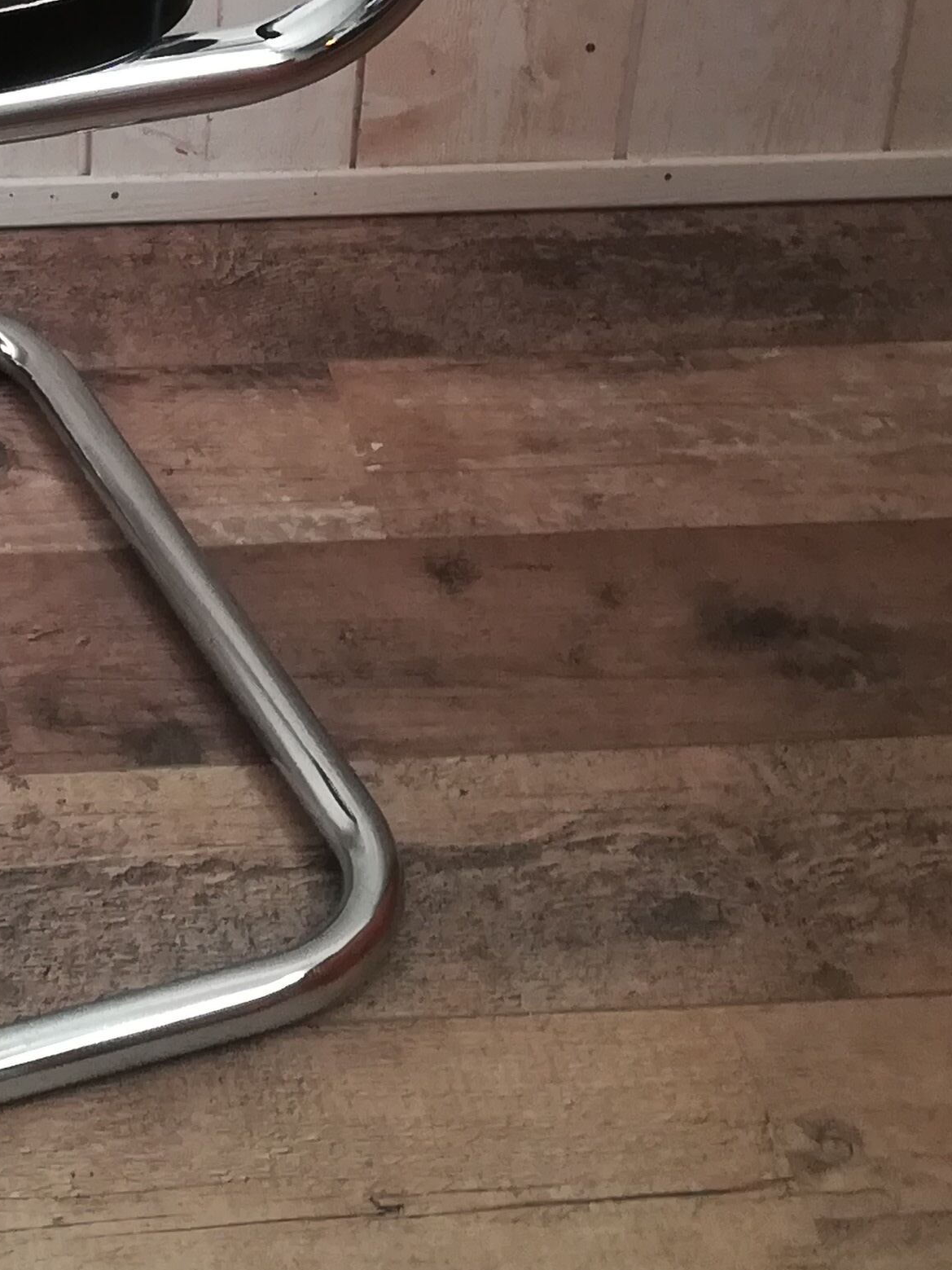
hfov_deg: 16.9
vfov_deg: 22.2
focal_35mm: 84
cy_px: -73
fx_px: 3081
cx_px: -167
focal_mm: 3.83
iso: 125
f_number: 2.2
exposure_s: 1/33.3
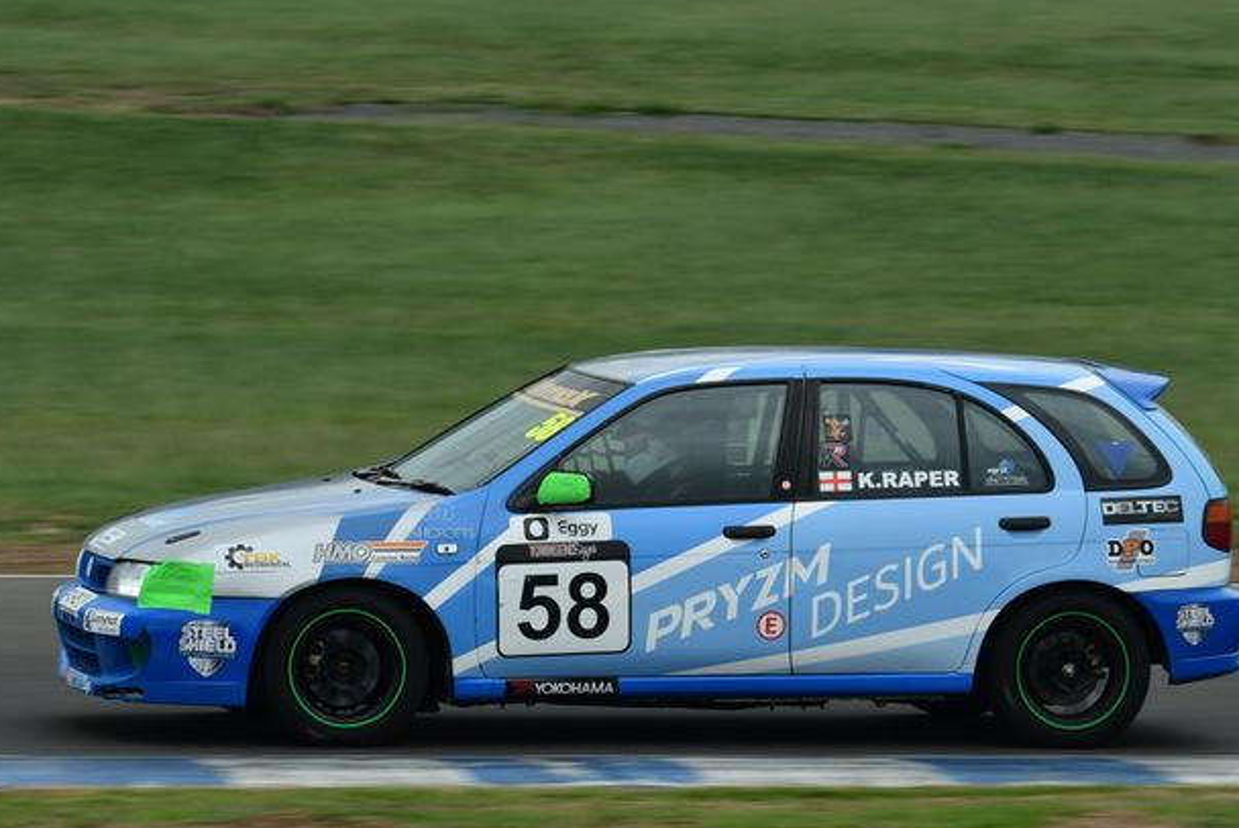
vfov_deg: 5.2
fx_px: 9181
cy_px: 343
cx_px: 703
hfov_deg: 7.7
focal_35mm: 267
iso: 500
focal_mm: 135
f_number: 11
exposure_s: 1/250
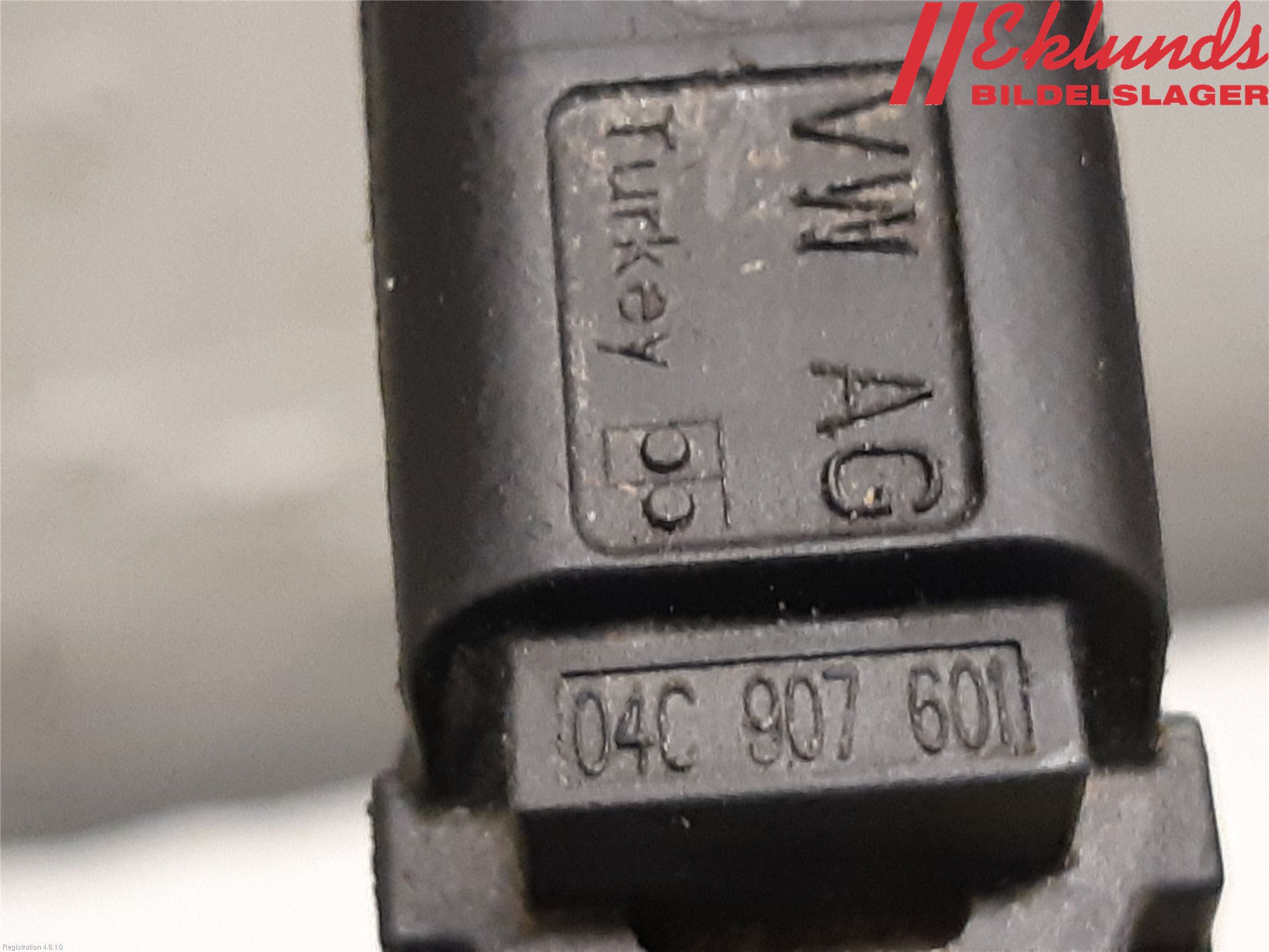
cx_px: 634
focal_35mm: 26
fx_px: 953
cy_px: 476
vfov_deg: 53.1
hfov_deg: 67.3
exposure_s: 1/33
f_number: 1.7
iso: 250
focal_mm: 3.93
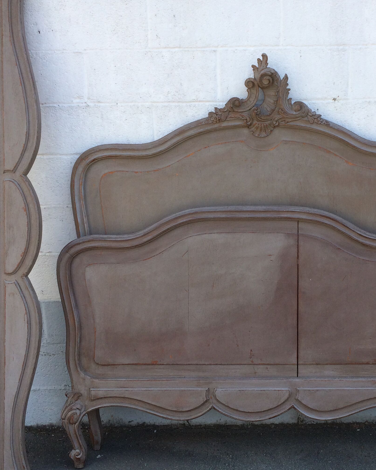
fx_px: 640
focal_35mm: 46
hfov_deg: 32.5
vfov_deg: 40.3
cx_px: 248
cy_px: 249
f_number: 2.2
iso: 32
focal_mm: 4.15
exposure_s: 1/789
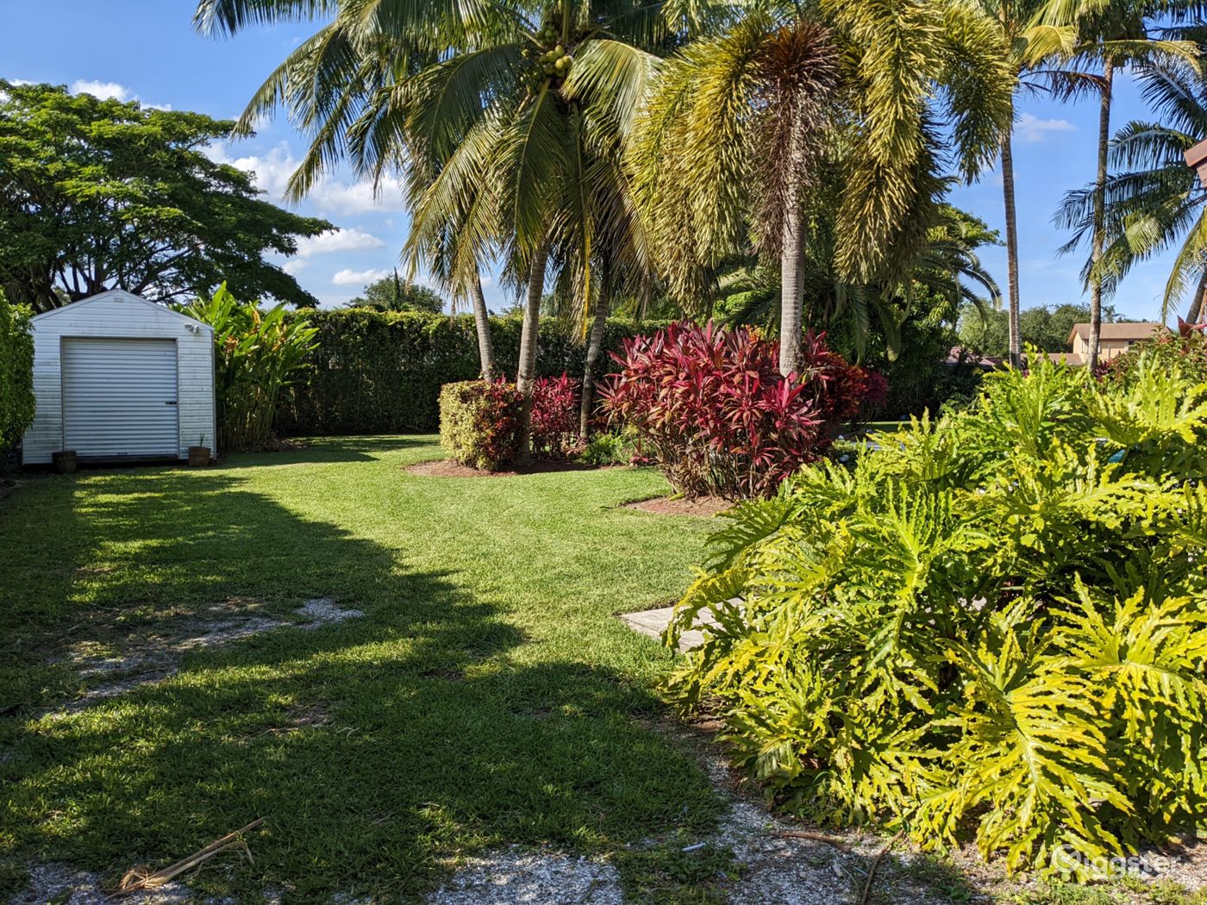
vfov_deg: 51.4
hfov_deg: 65.3
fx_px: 941
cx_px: 604
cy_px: 452
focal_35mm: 27
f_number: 1.73
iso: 55
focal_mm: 4.38
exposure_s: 1/2933
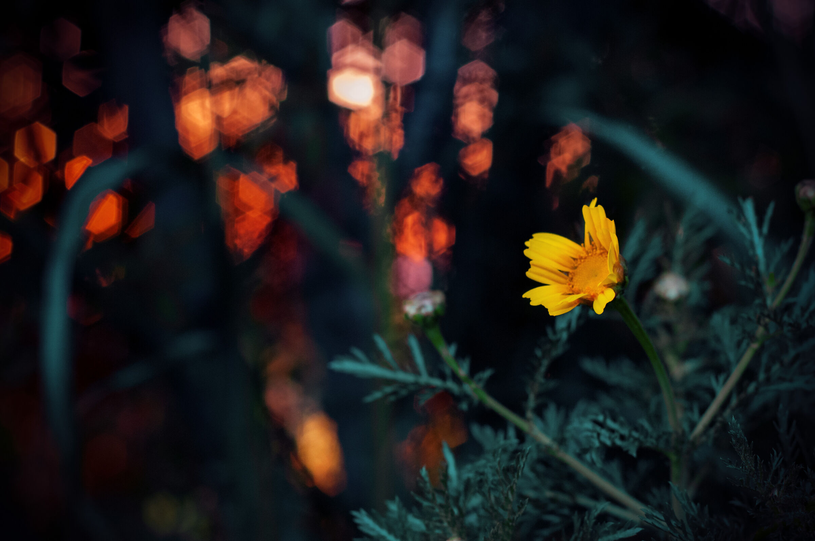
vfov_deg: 18.1
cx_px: 408
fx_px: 1696
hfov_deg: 27.0
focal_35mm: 75
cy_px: 270
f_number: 4
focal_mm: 50
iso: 1000
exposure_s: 1/60
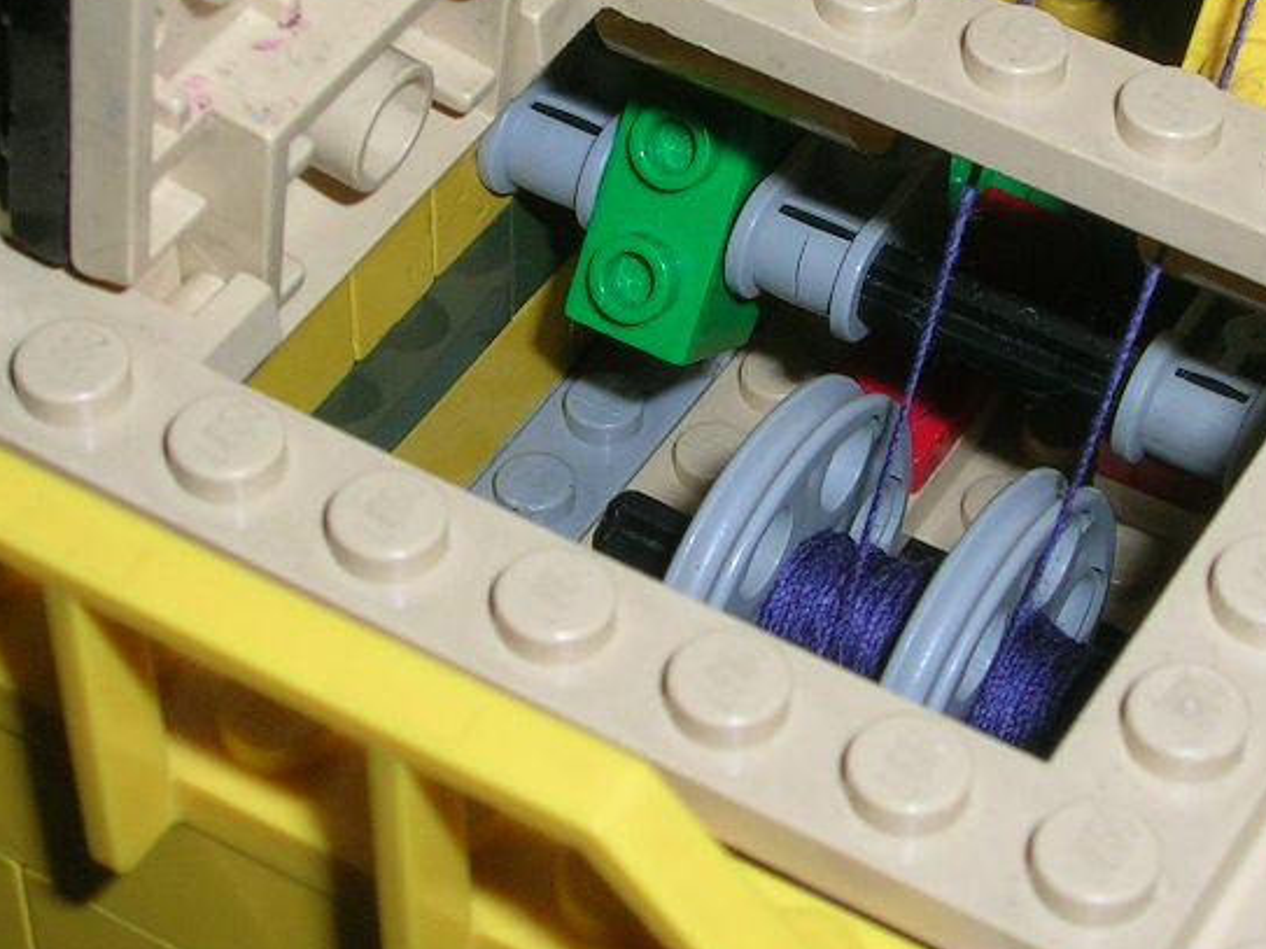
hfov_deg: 19.6
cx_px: 737
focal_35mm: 100
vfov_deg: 14.8
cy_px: 301
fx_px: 3656
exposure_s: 1/60.1
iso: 50
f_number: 5.5
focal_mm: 8
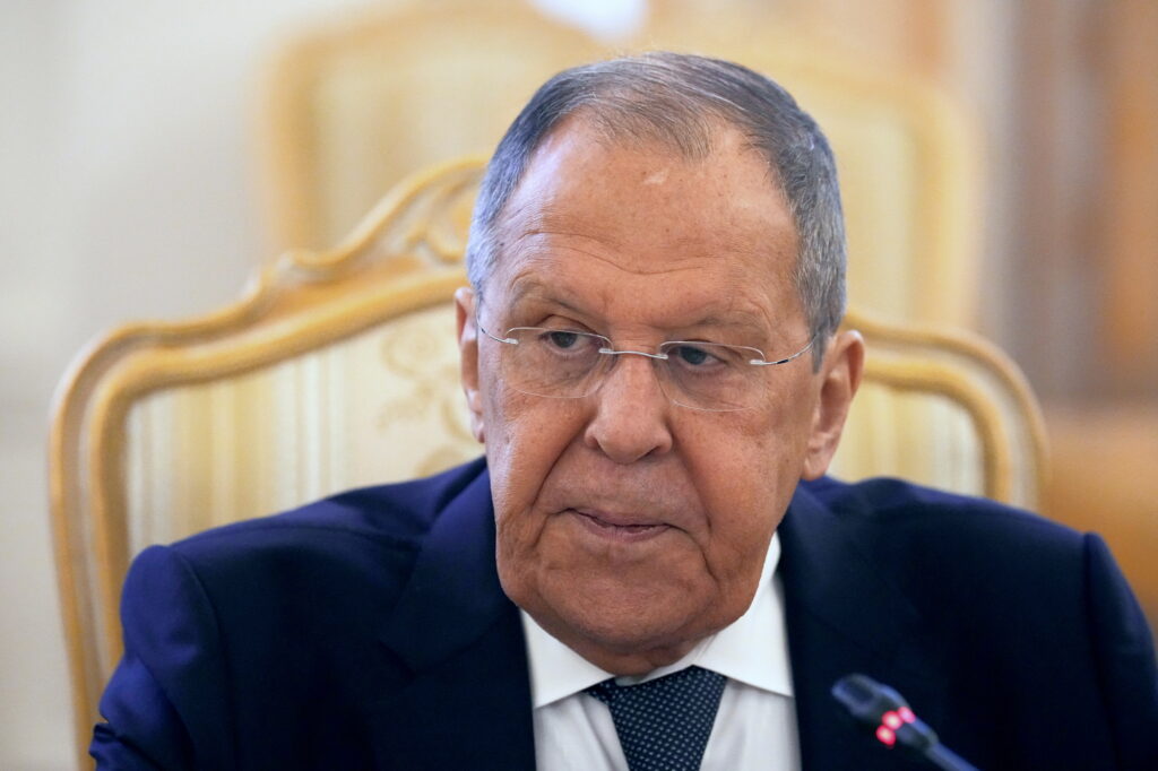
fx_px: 6431
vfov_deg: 6.9
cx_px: 579
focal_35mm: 200
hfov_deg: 10.3
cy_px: 386
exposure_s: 1/800
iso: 8000
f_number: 4
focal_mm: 200
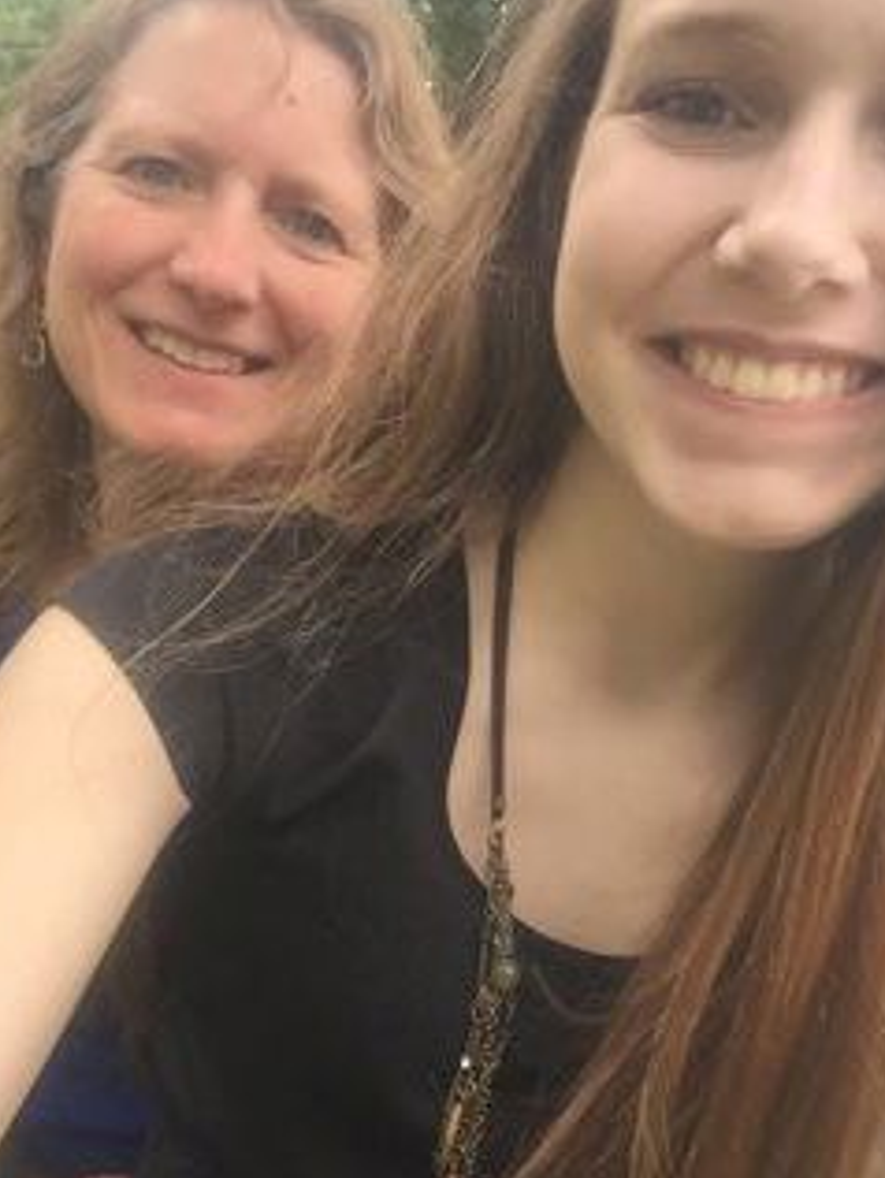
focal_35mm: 43
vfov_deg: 43.7
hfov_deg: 33.4
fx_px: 1465
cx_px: 331
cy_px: 691
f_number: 2.2
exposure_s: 1/126
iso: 32
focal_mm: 2.65
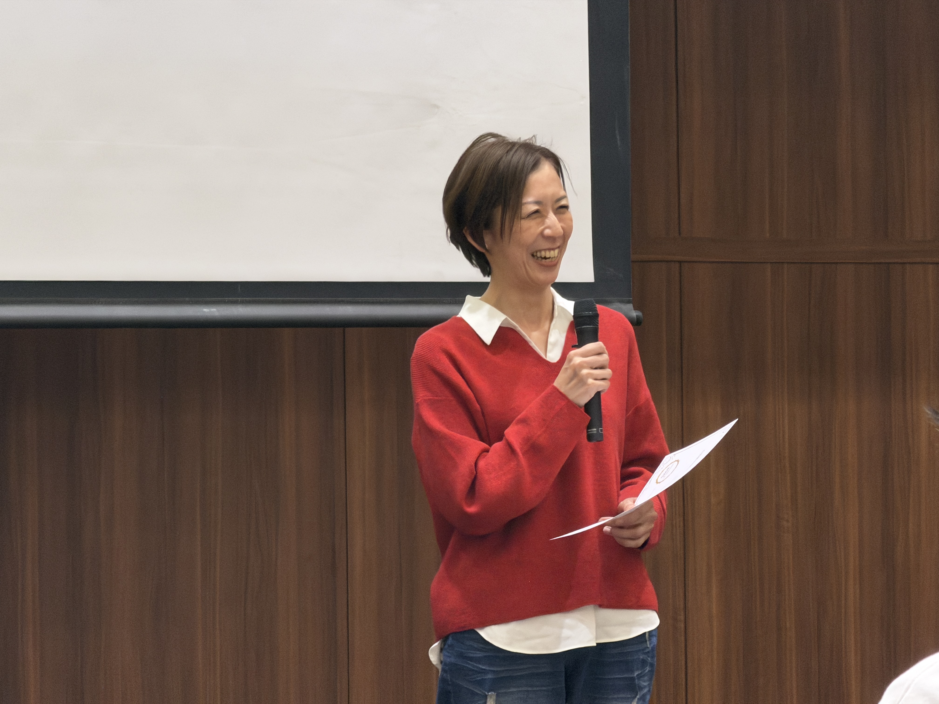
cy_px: 352
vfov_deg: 7.4
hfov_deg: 9.9
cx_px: 470
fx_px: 5425
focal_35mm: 200
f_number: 2.8
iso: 200
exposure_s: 1/50
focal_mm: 16.89
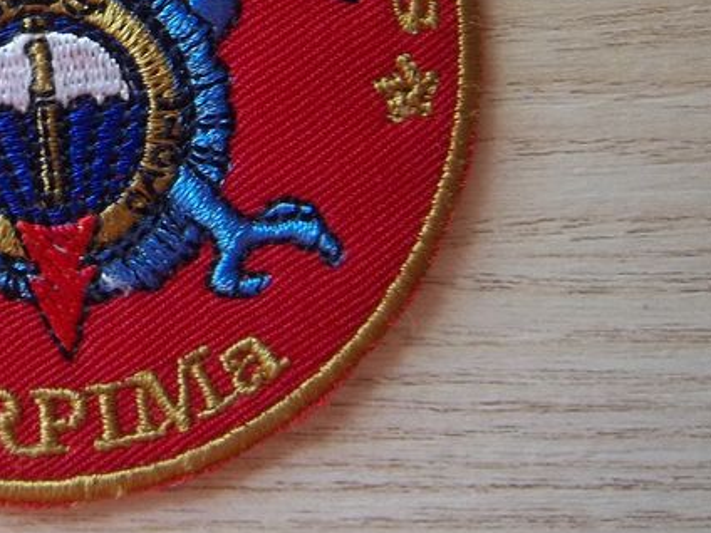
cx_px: -50
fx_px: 1356
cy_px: -39
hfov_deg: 27.2
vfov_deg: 21.2
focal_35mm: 66
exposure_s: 1/30
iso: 158
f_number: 3.5
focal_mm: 5.05
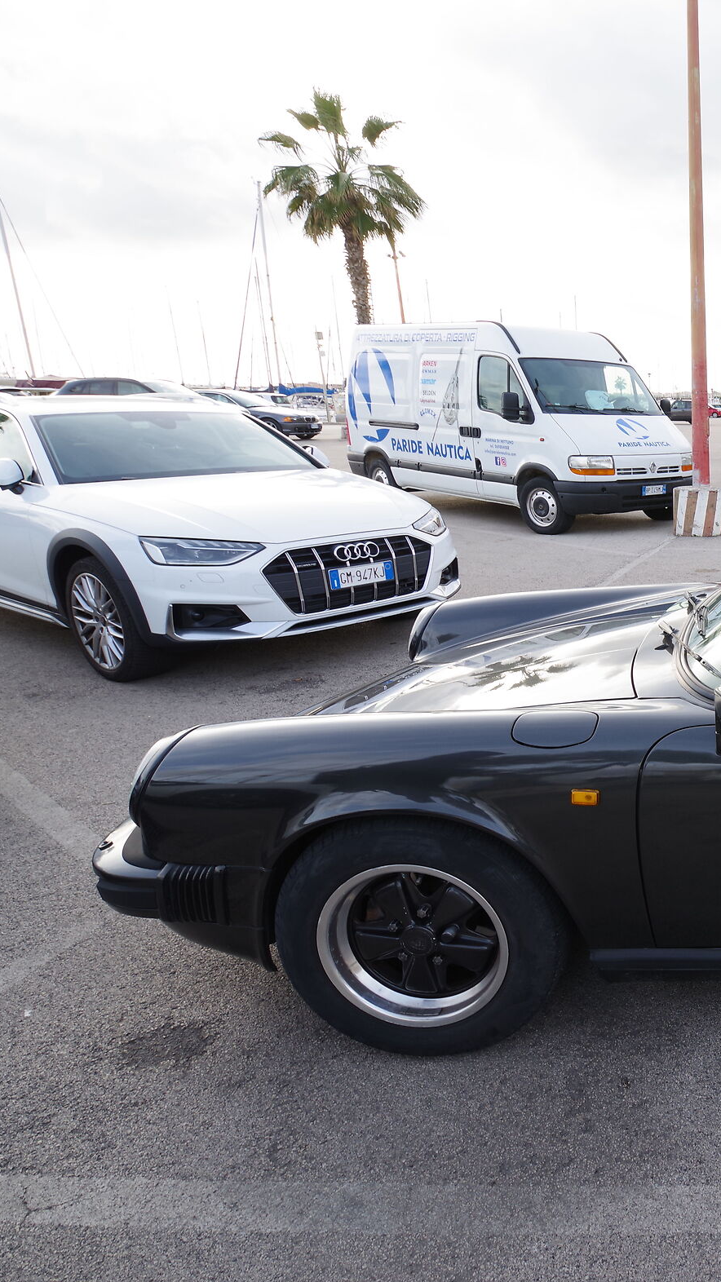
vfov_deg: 76.3
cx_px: 885
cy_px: 632
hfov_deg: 36.0
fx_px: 816
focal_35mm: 24
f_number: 9
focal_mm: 15
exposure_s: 1/30
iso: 200
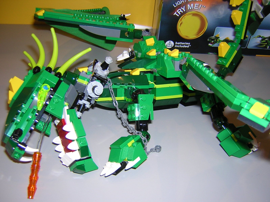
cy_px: 101
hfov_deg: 51.4
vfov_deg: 39.7
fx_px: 281
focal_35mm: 36
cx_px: 135
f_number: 2.6
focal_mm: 4.7
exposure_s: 1/60.1
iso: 100
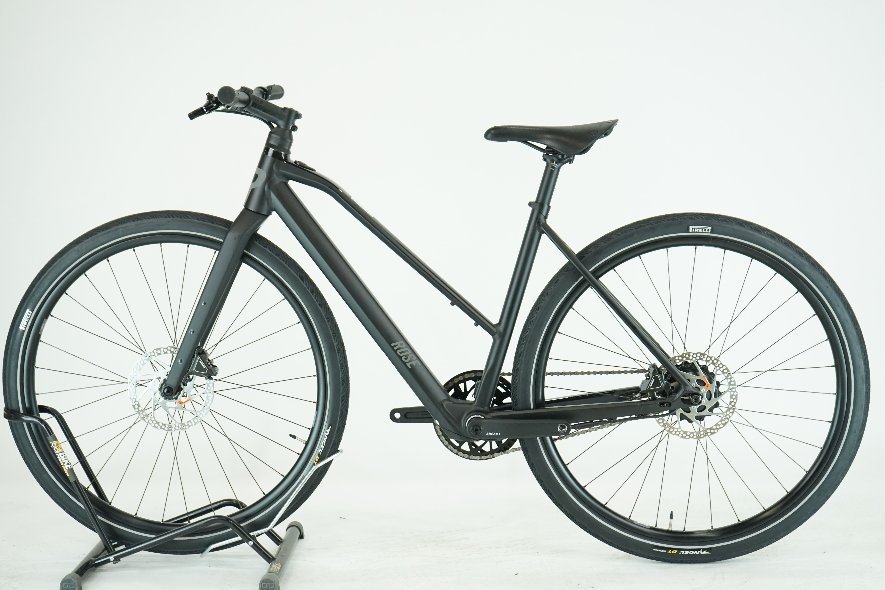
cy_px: 297
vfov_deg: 23.0
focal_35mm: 59
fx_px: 1450
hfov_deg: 33.9
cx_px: 440
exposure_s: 1/200
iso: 1600
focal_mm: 58
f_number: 5.6
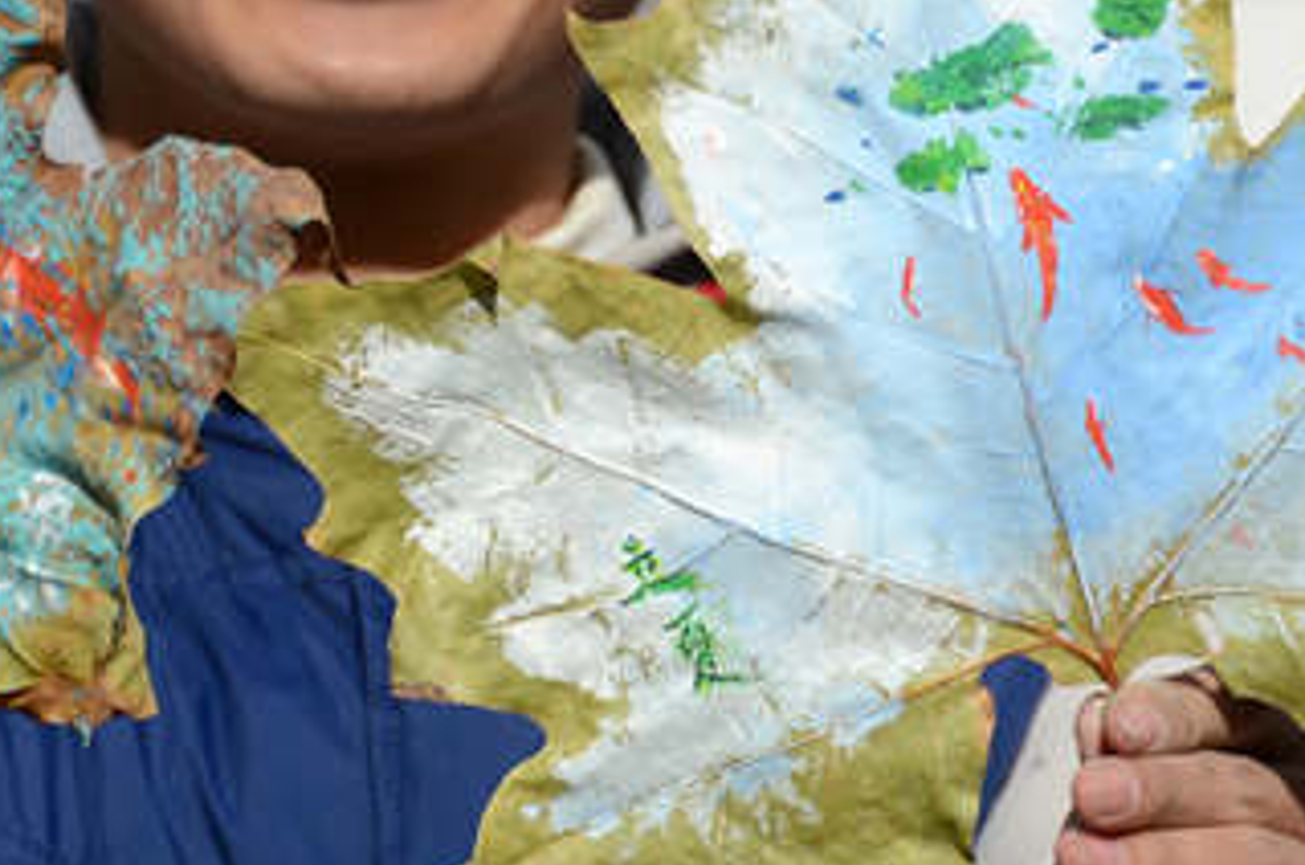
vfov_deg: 1.6
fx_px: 30498
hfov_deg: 2.5
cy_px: 4
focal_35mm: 843
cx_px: 506
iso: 200
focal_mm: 200
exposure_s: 1/1000
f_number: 5.6
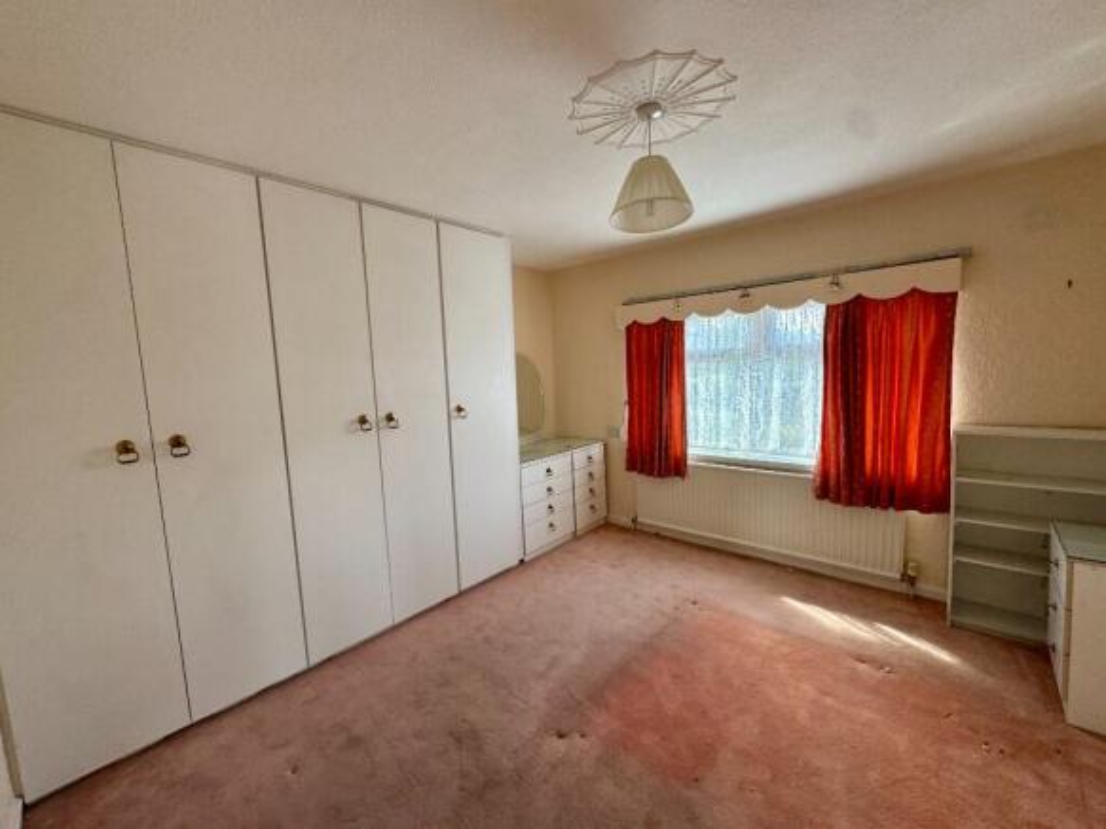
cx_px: 553
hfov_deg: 102.1
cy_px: 414
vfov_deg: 85.7
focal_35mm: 14
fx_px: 447
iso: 100
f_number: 2.2
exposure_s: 1/99
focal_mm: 2.22
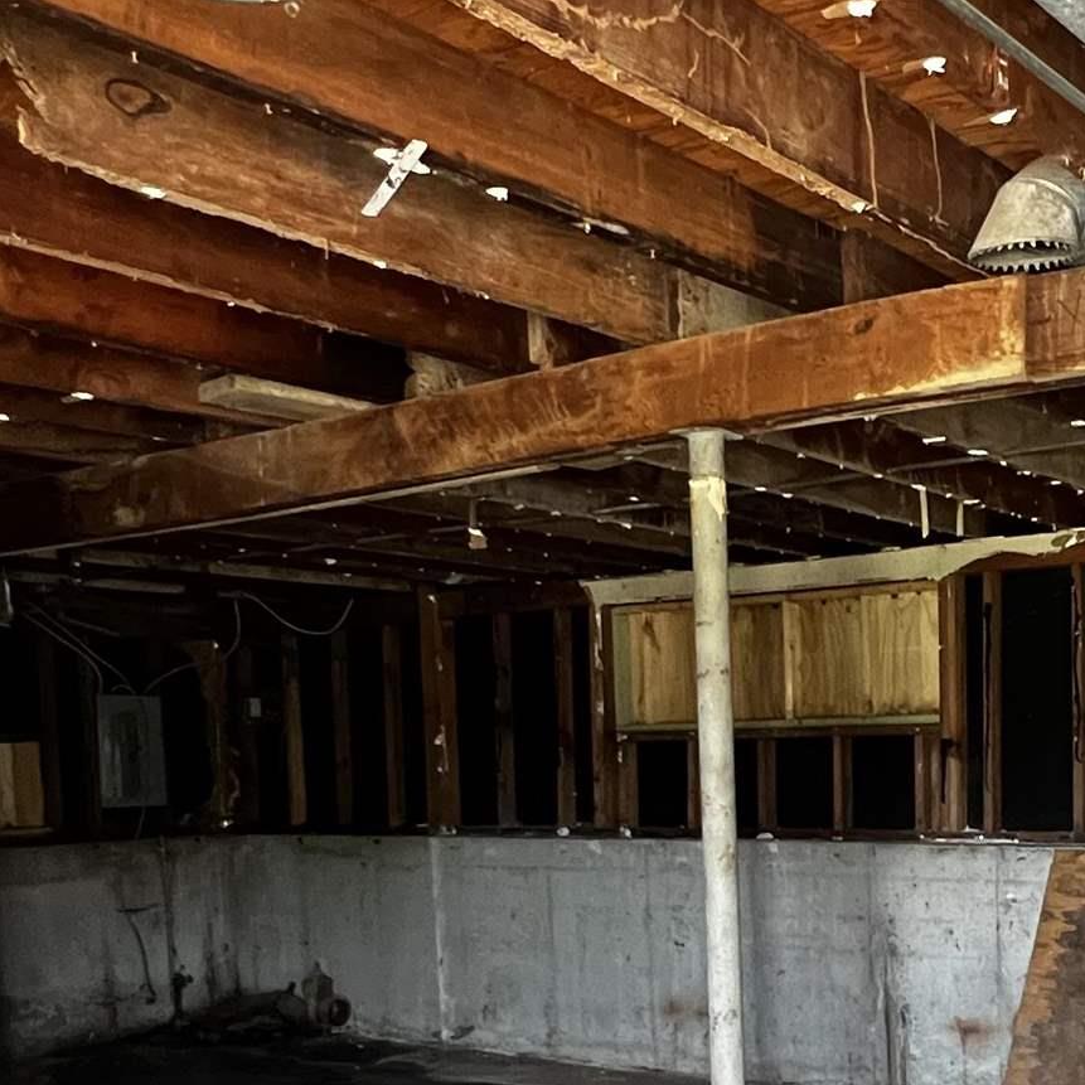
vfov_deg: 39.2
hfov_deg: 39.2
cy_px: 885
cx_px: 886
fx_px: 1454
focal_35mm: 41
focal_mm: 1.57
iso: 640
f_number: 1.8
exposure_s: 1/60
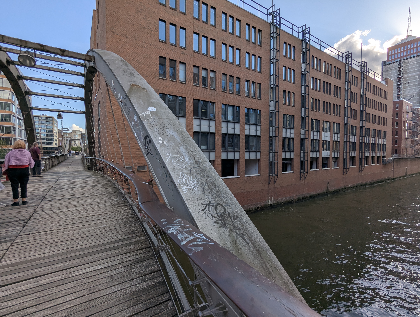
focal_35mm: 16
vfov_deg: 78.2
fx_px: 194
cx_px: 210
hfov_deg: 94.4
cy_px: 158
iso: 32
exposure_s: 1/939
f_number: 2.2
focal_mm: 2.35
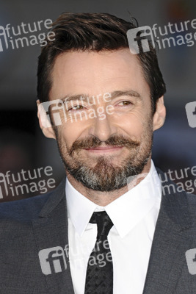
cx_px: 98
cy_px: 147
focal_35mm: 262
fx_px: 2142
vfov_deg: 7.8
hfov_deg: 5.2
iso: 320
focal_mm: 175
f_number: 4.5
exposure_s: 1/200
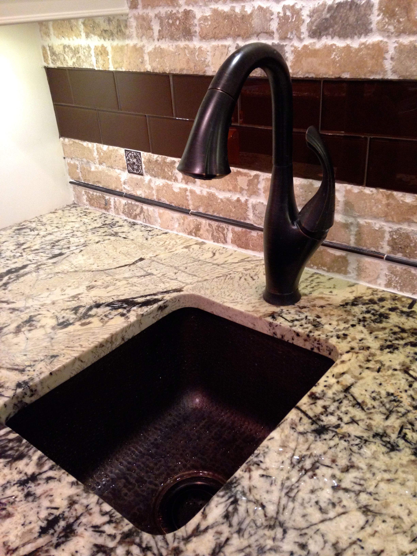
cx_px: 208
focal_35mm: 33
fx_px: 530
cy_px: 278
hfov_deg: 42.9
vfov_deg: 55.4
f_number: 2.4
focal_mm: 4.12
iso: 250
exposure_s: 1/20
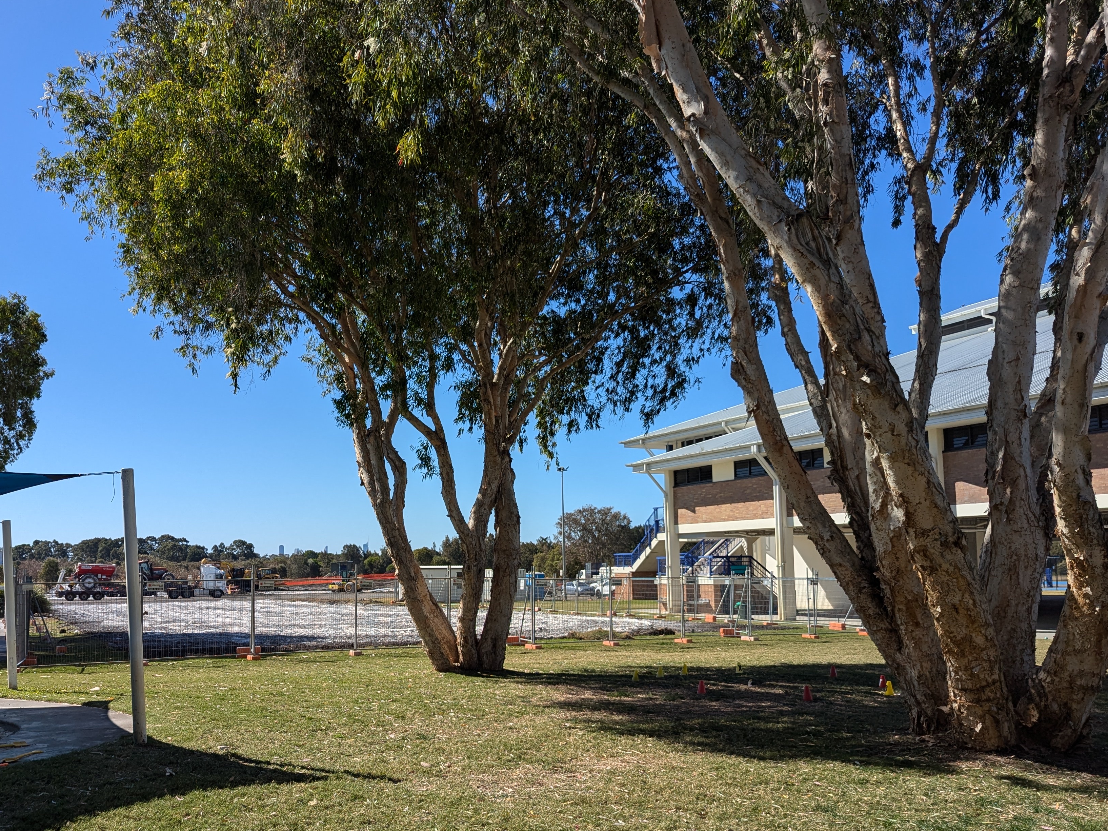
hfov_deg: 59.7
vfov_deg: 46.5
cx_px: 476
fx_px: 960
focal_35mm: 30
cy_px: 495
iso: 45
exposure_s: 1/2262
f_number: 1.85
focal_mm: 6.81
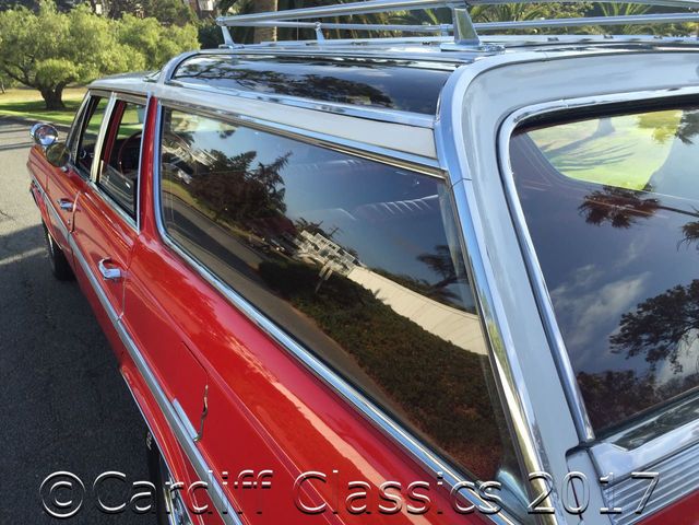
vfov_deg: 48.2
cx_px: 350
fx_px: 586
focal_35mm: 29
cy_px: 262
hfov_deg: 61.7
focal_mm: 4.15
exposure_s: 1/628
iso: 32
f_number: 2.2
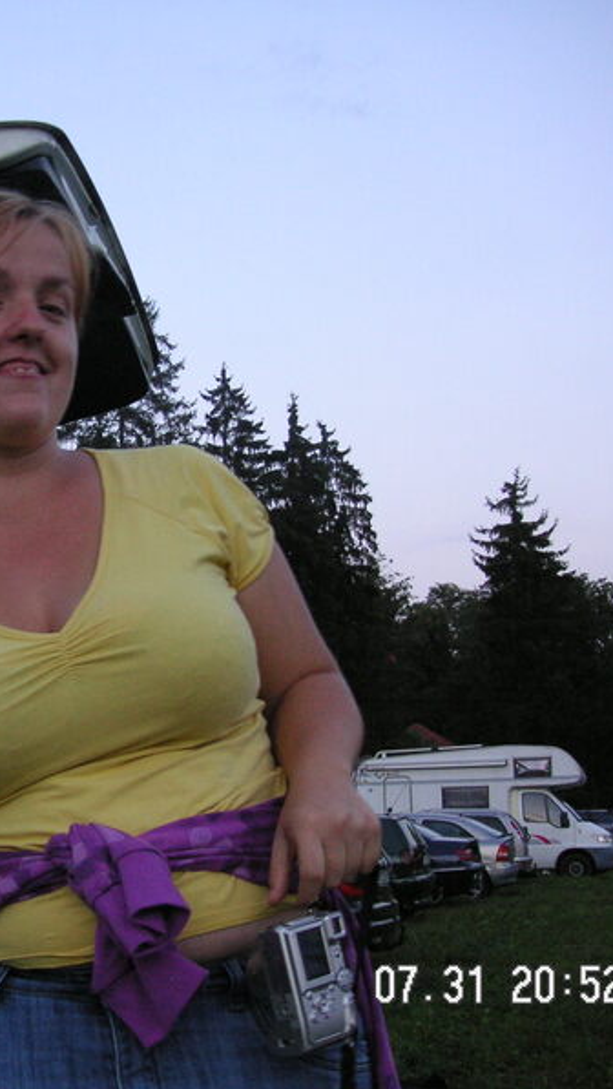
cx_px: -7
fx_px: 1560
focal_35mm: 54
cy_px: 544
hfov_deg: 21.4
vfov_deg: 38.5
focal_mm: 6.1
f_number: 2.8
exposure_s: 1/45
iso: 80
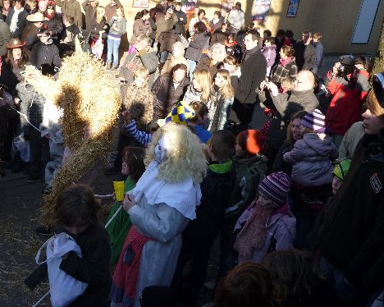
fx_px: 511
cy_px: 129
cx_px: 151
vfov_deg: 33.3
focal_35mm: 45
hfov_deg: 41.0
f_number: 2.8
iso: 100
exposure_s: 1/500
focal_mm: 5.5
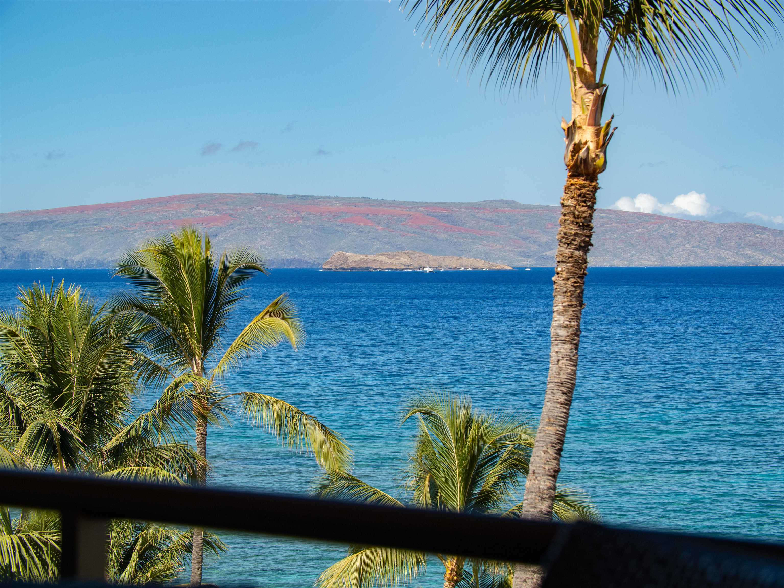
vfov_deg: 11.1
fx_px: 3036
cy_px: 294
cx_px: 392
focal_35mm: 134
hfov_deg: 14.7
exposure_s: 1/400
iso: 400
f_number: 5.6
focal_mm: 67
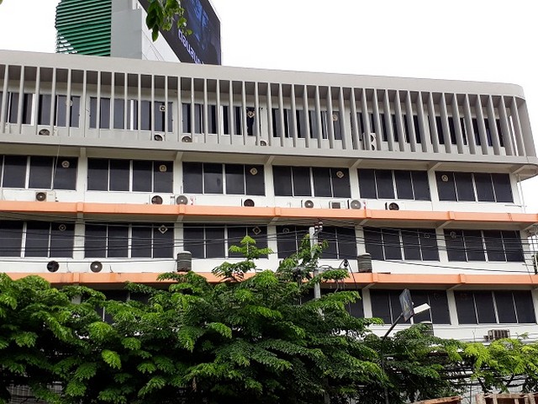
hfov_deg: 65.3
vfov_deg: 51.4
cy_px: 202
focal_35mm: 27
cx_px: 269
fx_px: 420
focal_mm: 3.6
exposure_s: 1/632
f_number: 1.9
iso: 40
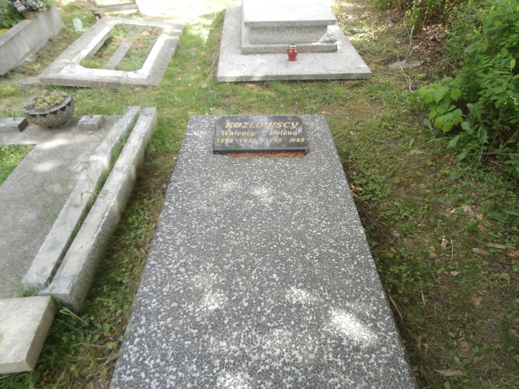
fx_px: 360
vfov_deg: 56.8
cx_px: 260
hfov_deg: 71.6
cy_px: 194
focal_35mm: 24
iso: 100
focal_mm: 4.2
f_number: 3
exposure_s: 1/100
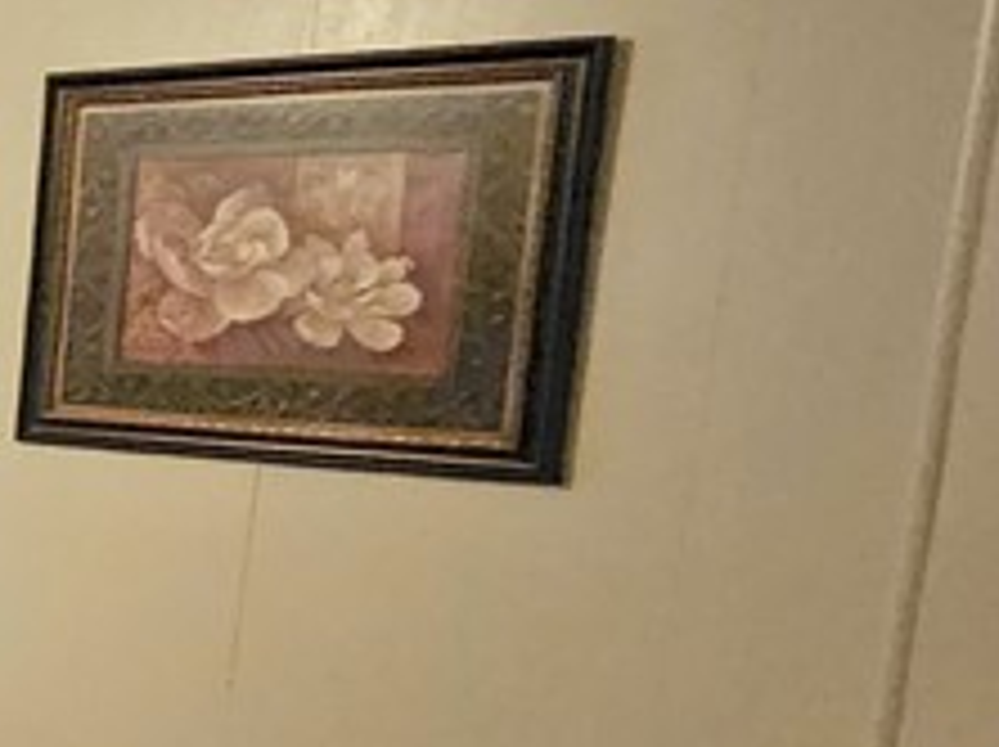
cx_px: -1228
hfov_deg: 16.8
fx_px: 1730
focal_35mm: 60
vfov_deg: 24.3
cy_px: 500
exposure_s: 1/24
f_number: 2.2
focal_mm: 1.7
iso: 1250
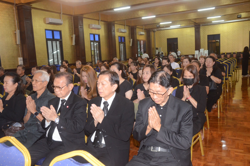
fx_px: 229
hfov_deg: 57.3
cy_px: 83
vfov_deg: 39.8
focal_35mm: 33
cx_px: 125
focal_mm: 22
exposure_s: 1/60
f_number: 9
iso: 2500
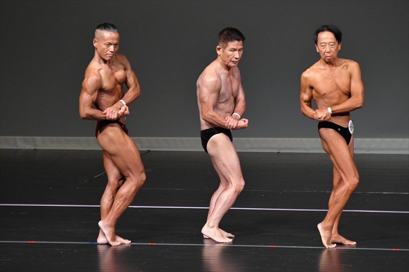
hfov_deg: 5.5
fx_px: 4258
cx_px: 204
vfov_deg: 3.7
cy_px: 136
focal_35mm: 375
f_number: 5.6
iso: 4000
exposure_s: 1/400
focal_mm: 250
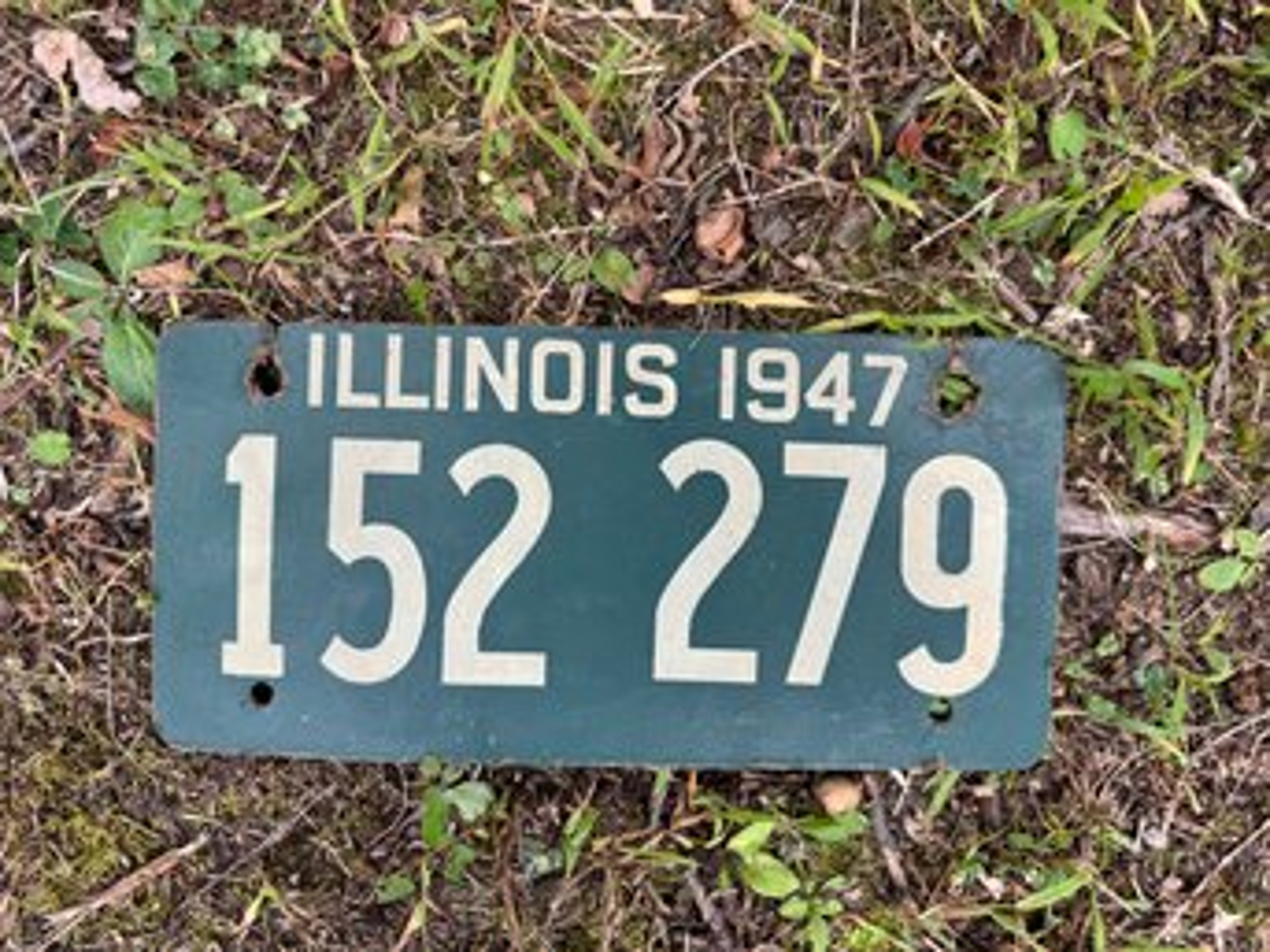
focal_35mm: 24
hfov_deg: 71.6
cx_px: 635
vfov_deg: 56.8
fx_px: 880
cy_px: 476
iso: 64
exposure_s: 1/121
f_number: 1.78
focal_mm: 6.76
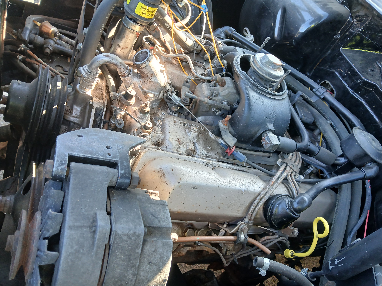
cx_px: 191
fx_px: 287
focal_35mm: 26
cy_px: 143
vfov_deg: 53.1
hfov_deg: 67.3
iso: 80
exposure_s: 1/50
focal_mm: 3.98
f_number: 1.8
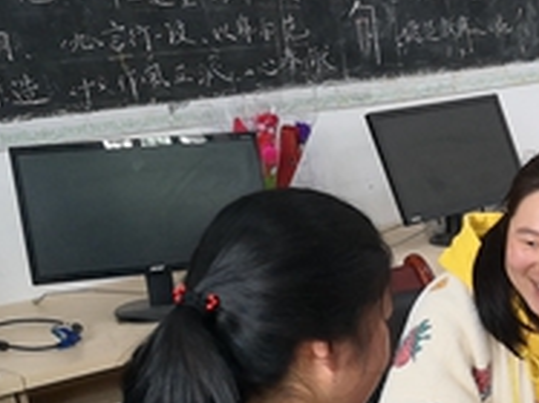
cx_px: 744
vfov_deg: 16.2
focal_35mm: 89
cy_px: 409
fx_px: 1385
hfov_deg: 19.8
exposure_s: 1/33.3
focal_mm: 4.75
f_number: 1.8
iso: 160
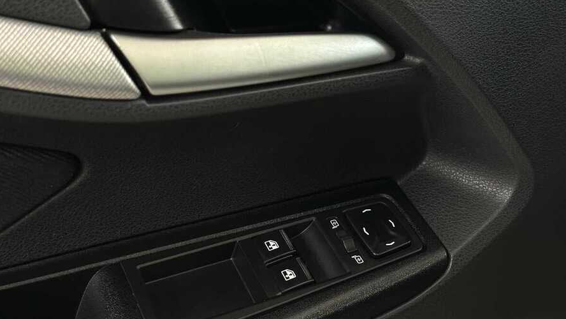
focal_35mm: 53
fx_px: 796
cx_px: 284
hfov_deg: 39.2
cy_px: 180
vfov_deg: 22.6
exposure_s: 1/33
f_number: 1.78
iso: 500
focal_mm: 6.86
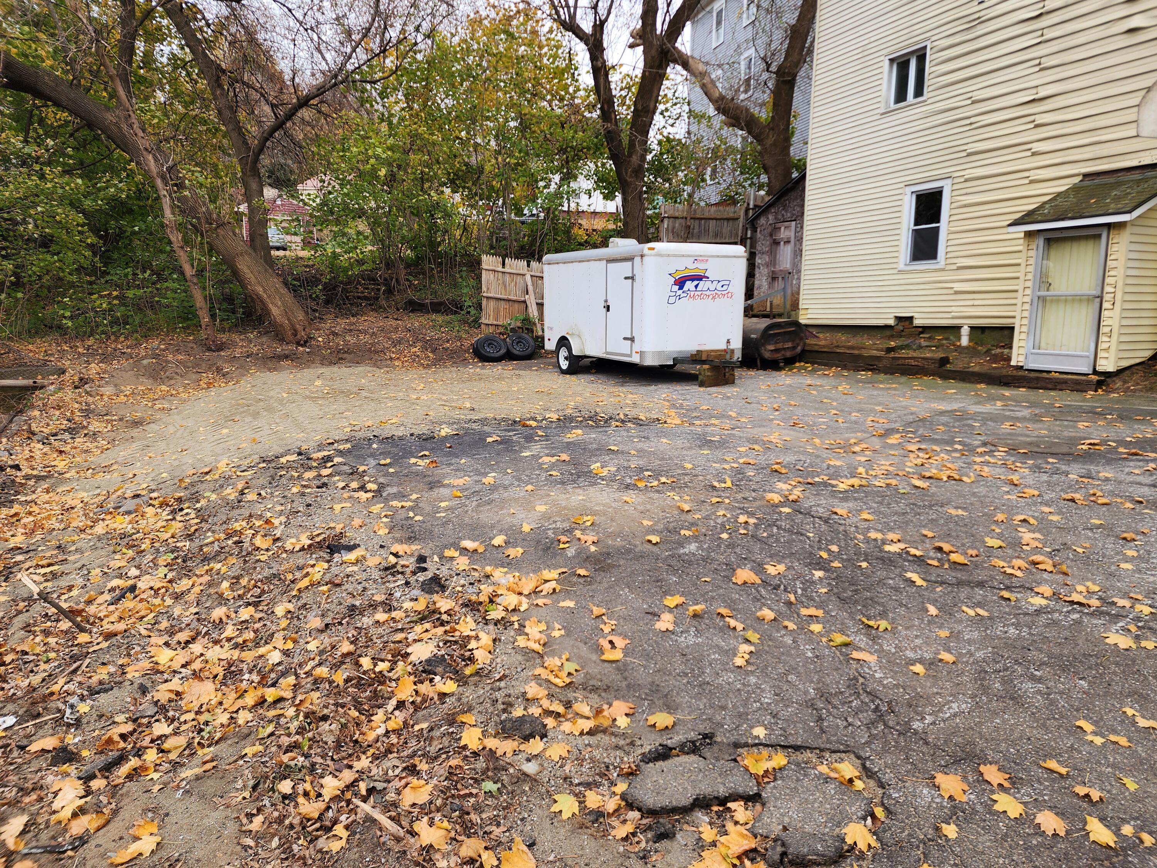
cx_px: 578
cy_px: 434
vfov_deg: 58.9
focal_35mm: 23
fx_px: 769
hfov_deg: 73.9
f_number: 1.8
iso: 20
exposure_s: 1/180
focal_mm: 6.4
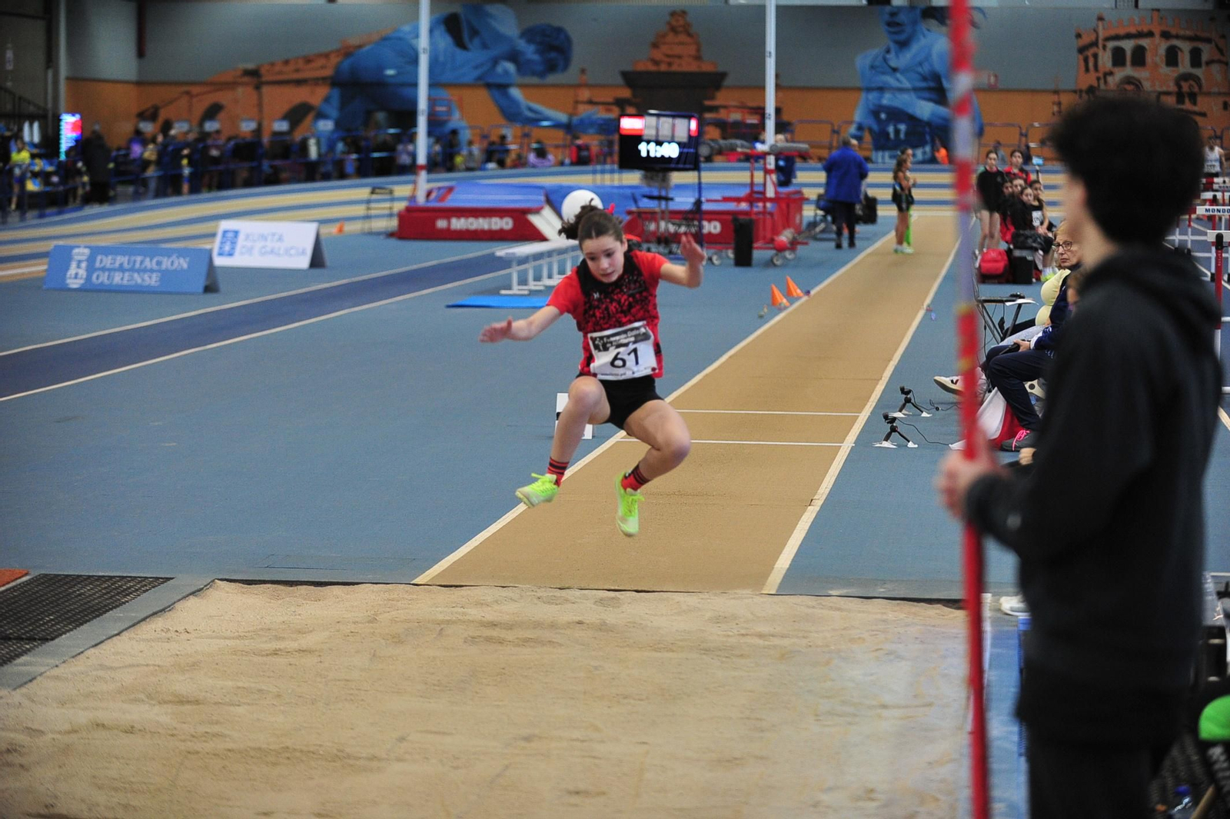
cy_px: 410
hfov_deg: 20.8
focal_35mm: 98
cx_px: 615
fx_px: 3346
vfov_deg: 13.9
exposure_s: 1/500
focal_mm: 98
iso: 3200
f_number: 2.8
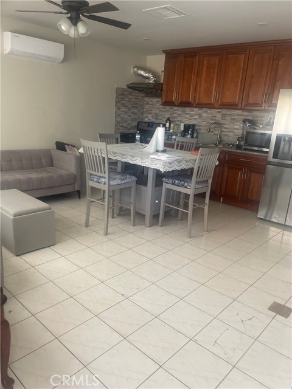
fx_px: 292
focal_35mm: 26
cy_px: 194
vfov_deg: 67.3
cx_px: 146
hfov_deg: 53.1
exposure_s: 1/60
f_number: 1.6
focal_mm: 5.1
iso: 160
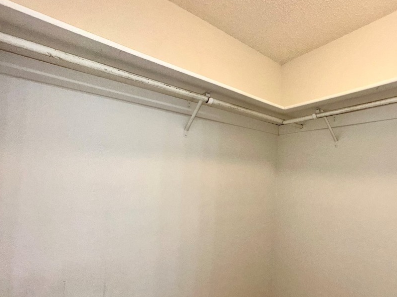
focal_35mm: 18
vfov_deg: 71.4
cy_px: 165
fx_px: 206
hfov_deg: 85.9
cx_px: 250
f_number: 2.2
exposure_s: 1/120
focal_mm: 2.22
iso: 100
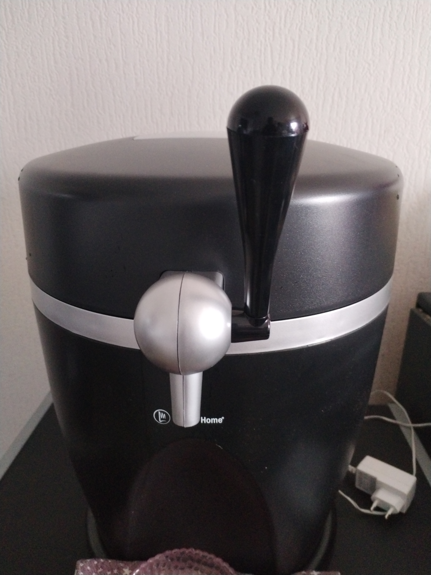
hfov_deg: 53.1
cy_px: 288
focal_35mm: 26
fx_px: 432
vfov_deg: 67.3
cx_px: 216
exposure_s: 1/16.7
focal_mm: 4.75
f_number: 1.8
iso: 1132
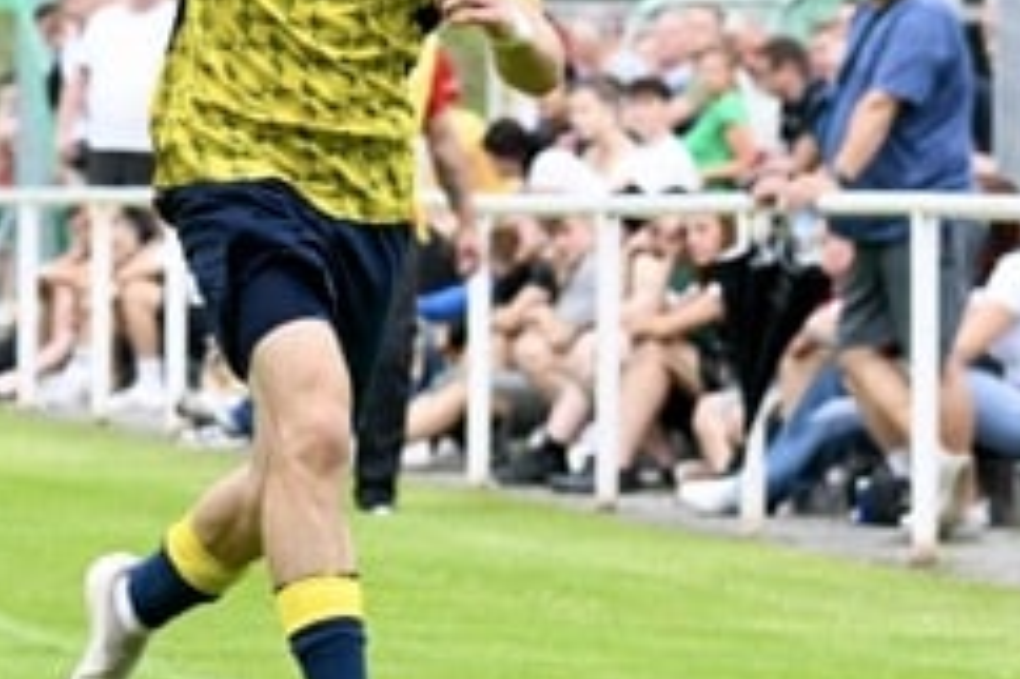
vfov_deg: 3.8
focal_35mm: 357
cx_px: 417
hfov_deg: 5.8
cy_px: 141
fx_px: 10108
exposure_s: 1/1600
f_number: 5.6
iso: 5000
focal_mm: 135
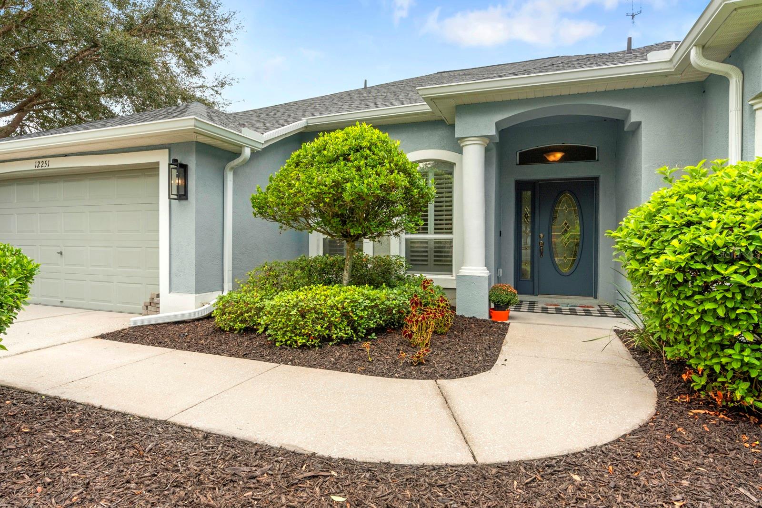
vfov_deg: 64.6
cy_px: 254
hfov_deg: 86.9
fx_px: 402
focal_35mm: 19
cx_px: 381
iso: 250
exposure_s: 1/100
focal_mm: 19
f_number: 8
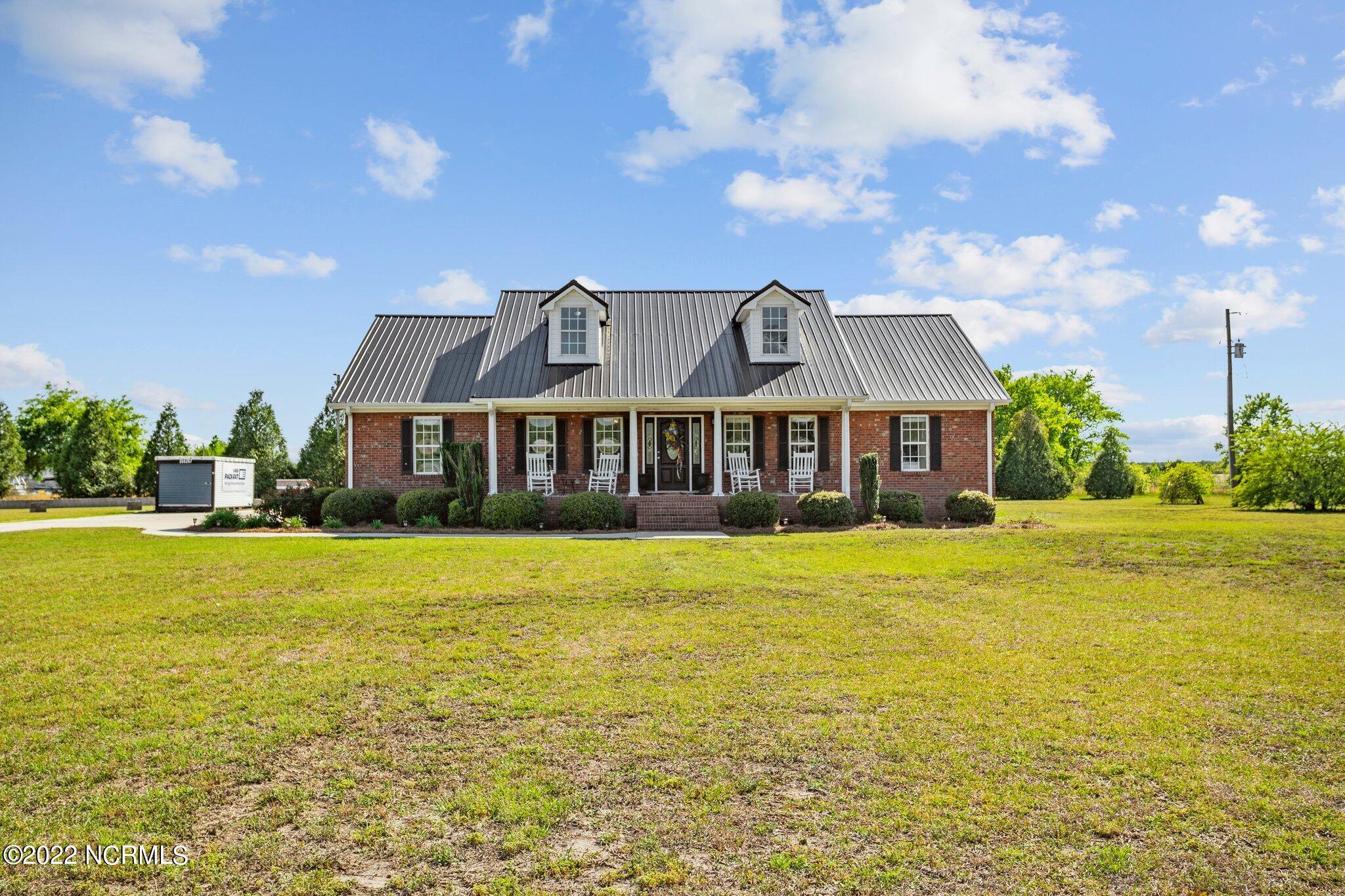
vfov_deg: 42.3
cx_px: 672
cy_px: 448
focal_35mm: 31
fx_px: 1158
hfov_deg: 60.3
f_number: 8
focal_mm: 31
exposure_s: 1/400
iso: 125
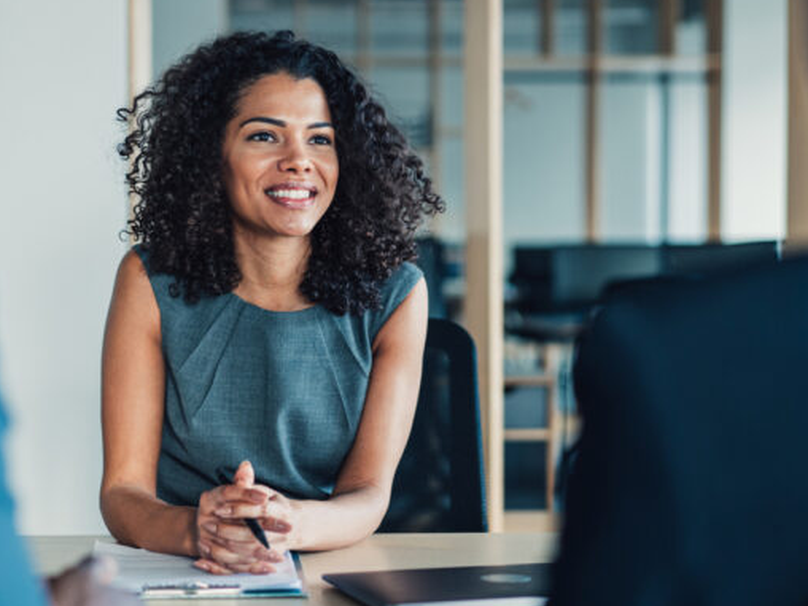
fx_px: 1867
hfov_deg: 24.4
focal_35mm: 80
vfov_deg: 18.4
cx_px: 340
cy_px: 296
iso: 800
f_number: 2.2
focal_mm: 55
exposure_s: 1/250
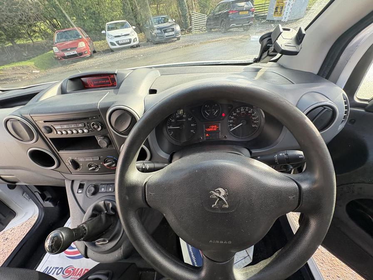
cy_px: 140
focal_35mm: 14
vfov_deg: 85.7
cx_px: 186
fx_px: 151
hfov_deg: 102.1
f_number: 2.2
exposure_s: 1/99
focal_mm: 2.22
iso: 160
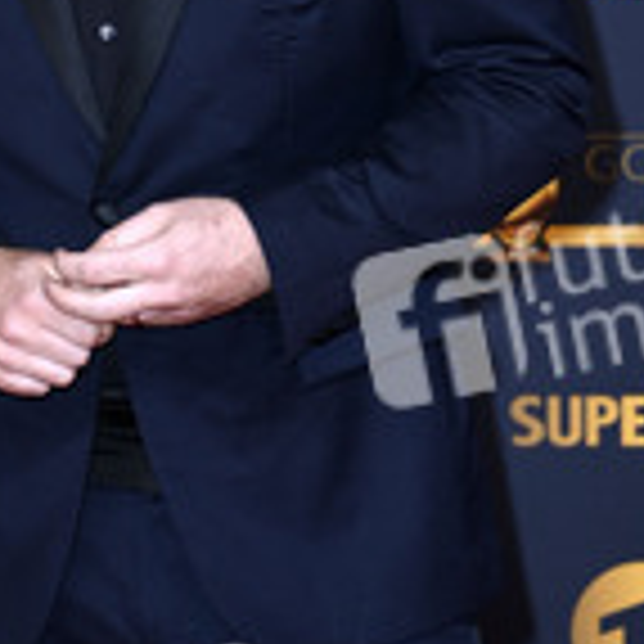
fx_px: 5009
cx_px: 176
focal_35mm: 238
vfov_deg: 7.3
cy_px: 77
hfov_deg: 7.3
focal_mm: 100
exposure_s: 1/250
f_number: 5.6
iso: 640
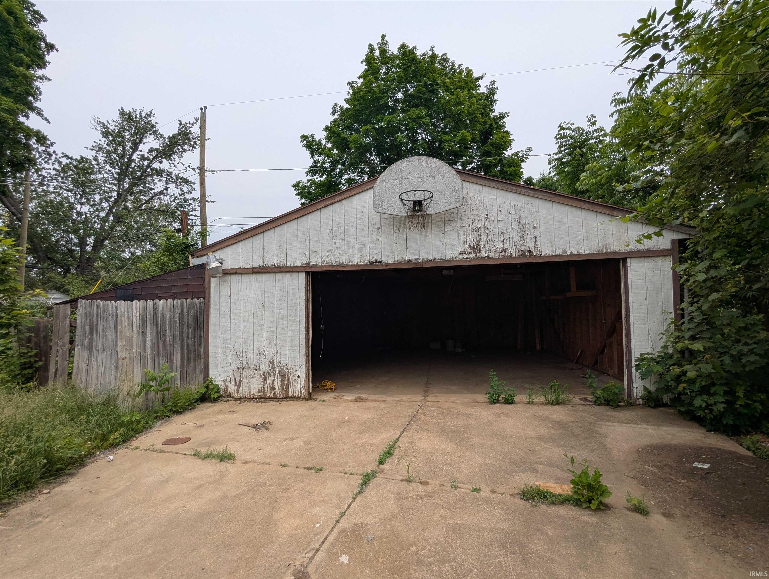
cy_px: 290
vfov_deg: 78.2
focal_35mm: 16
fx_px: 356
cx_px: 384
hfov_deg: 94.4
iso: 51
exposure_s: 1/1898
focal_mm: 2.35
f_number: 2.2
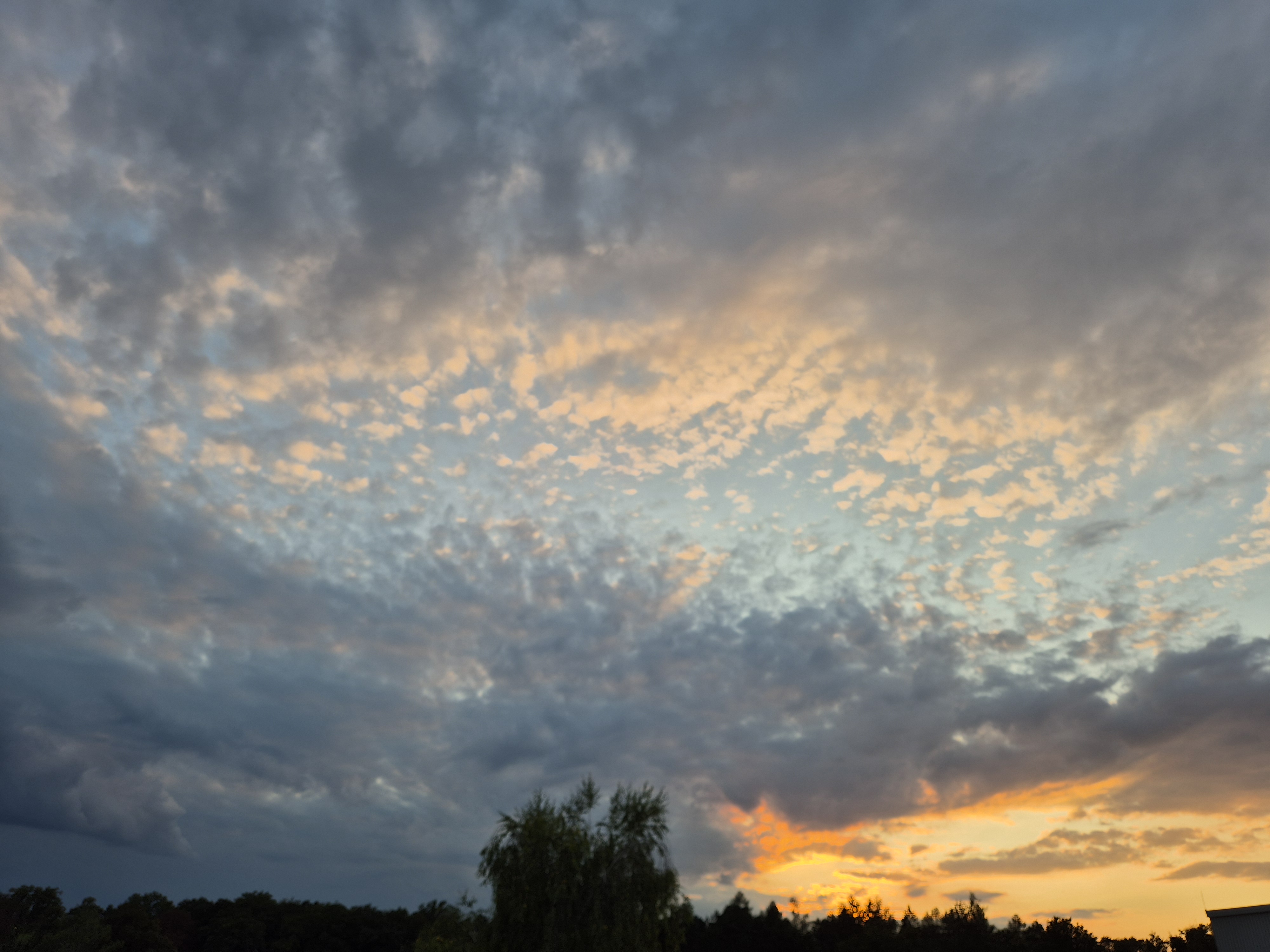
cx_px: 635
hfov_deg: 73.9
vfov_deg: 58.9
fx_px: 844
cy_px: 476
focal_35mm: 23
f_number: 1.8
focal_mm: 5.4
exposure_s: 1/387
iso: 25
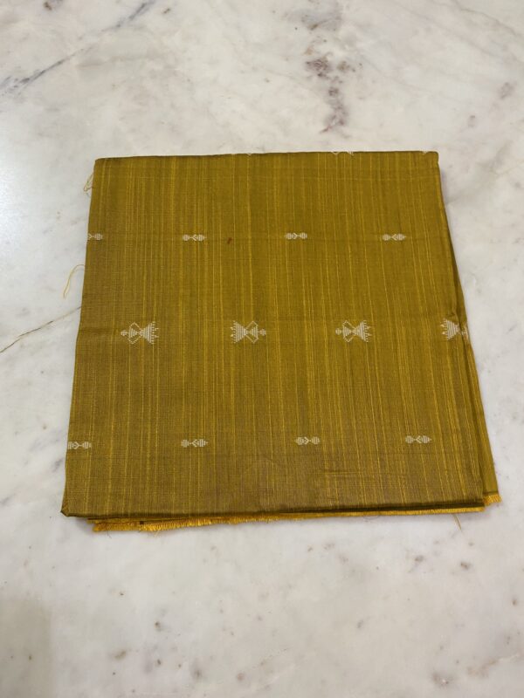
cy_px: 349
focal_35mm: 26
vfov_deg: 67.3
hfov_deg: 53.1
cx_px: 262
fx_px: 525
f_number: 1.8
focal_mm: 4.25
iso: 125
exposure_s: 1/50
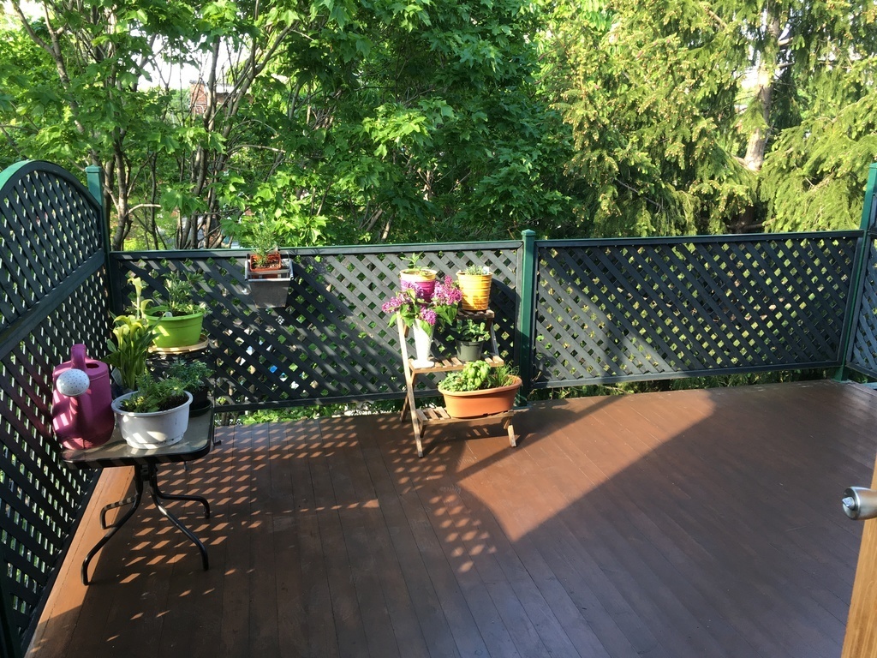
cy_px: 329
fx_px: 735
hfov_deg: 61.7
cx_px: 438
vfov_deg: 48.2
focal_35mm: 29
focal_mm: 4.15
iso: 40
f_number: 2.2
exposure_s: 1/120
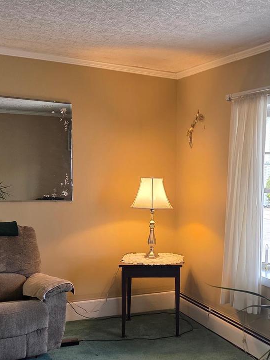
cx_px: 246
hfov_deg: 28.5
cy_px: 224
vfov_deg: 38.7
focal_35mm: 49
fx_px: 509
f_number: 1.8
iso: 125
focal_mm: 5.4
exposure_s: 1/120
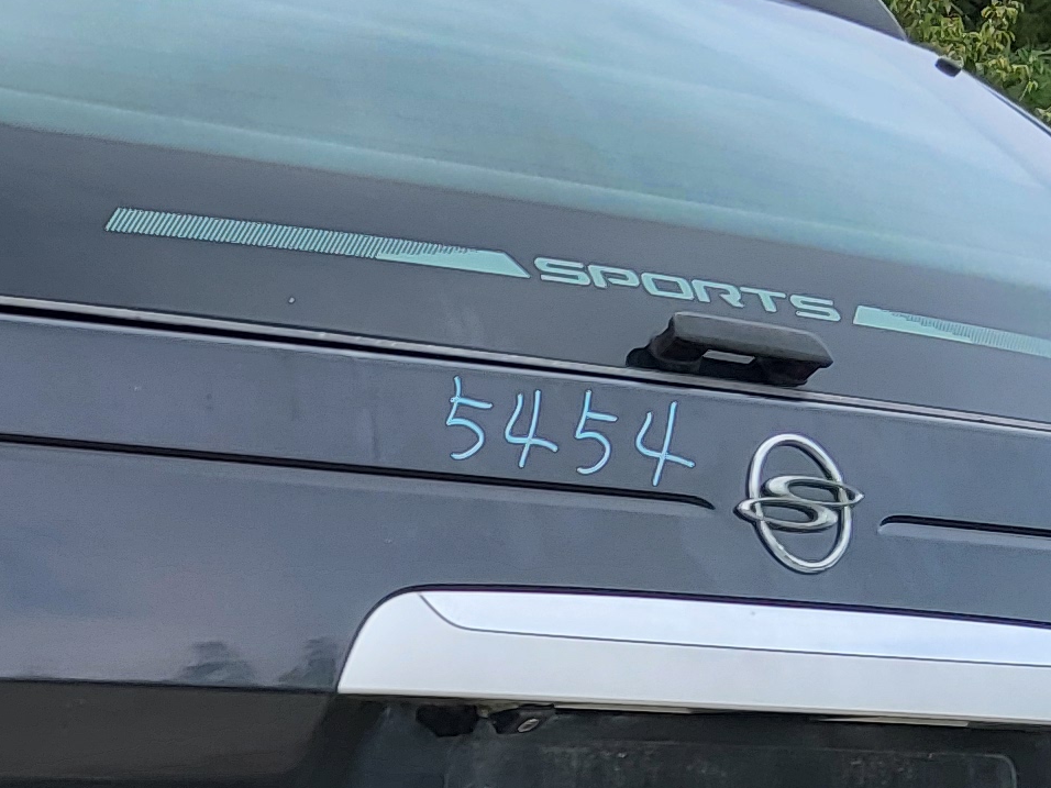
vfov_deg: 12.9
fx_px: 3370
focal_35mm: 111
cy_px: 1042
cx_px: -224
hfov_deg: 16.9
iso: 12
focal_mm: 3.98
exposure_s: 1/417
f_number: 1.8
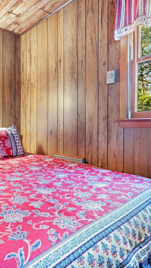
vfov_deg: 71.9
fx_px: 185
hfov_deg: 42.9
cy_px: 130
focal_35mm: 26
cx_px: 36
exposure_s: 1.3
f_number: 8
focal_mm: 16
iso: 640
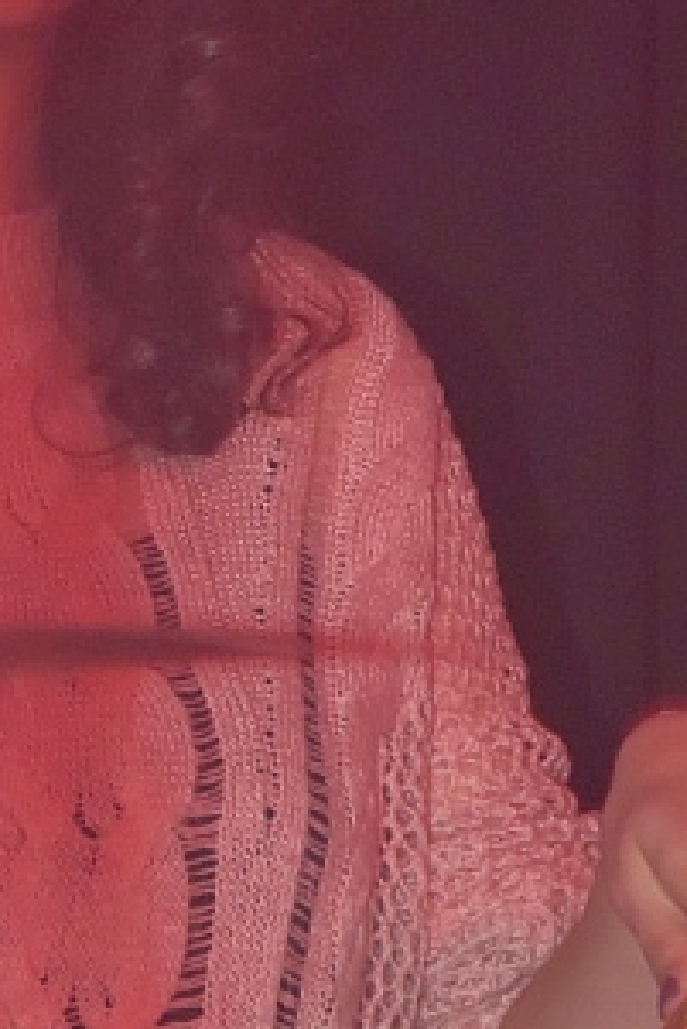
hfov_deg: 2.7
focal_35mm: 502
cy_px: 643
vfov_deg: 4.1
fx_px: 14340
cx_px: -167
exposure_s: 1/60
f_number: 5.6
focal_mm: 105
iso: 3200
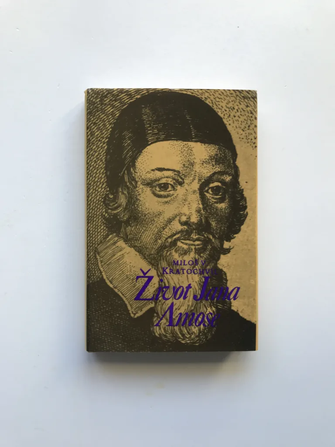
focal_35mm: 28
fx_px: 361
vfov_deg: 63.4
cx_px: 168
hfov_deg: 49.7
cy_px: 224
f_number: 1.8
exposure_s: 1/50
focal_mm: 3.99
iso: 32
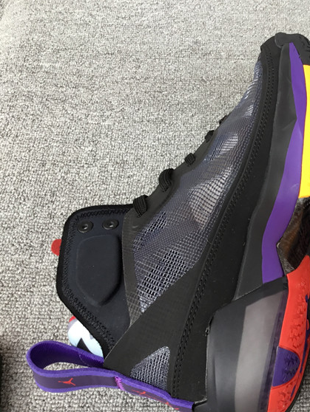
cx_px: 326
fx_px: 597
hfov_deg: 27.1
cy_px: 213
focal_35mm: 50
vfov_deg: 38.2
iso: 25
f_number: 2.4
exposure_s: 1/50
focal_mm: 3.3
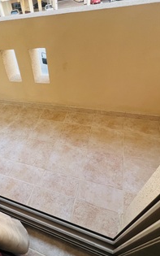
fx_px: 139
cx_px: 43
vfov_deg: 85.1
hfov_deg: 57.2
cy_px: 127
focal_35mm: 20
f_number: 1.8
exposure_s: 1/99
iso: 160
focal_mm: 1.57
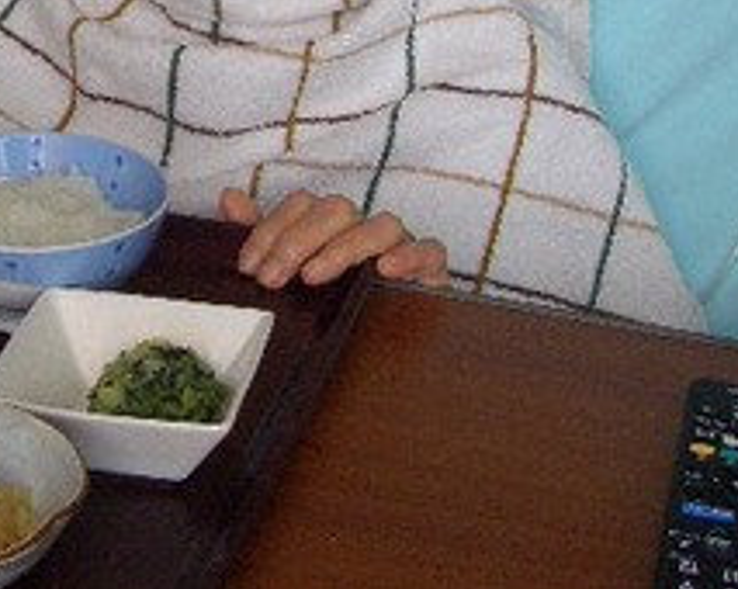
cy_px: -47
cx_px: 125
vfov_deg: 15.9
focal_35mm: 94
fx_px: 2051
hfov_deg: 20.1
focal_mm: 6.8
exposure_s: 1/60
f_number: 2.8
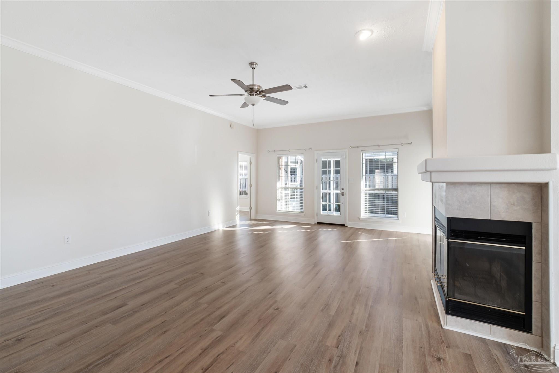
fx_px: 233
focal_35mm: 15
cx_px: 280
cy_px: 186
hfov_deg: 100.4
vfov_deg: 77.3
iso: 640
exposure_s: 1/20
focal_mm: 10
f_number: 9
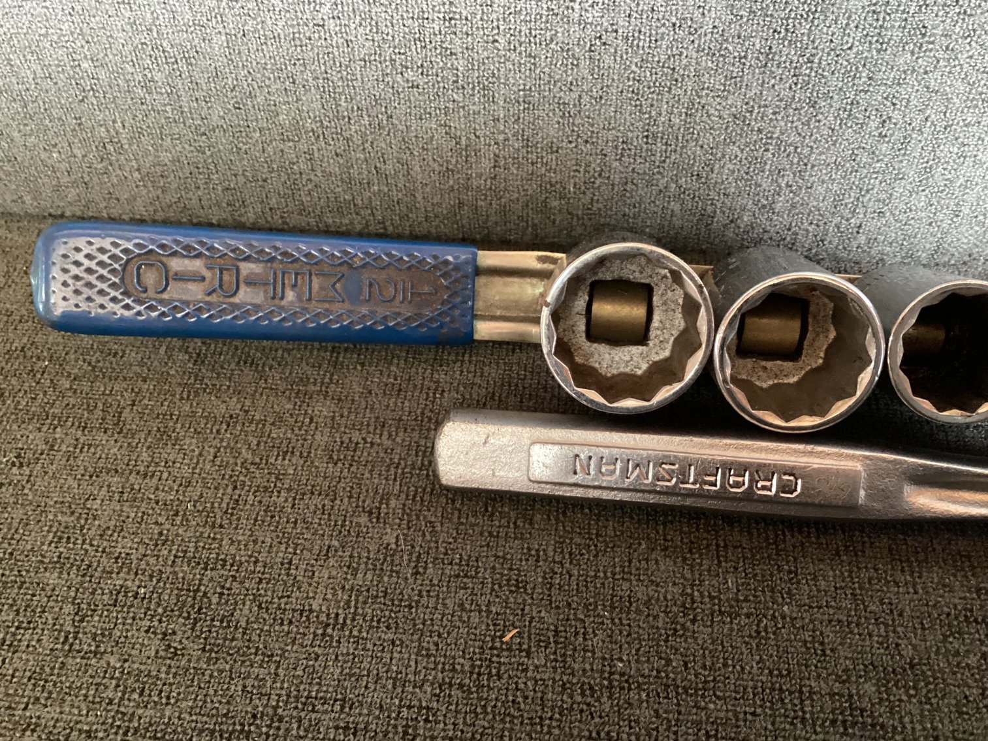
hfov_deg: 58.3
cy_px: 370
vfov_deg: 45.4
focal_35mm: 31
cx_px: 494
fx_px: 885
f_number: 2.4
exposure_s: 1/20
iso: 640
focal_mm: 3.3
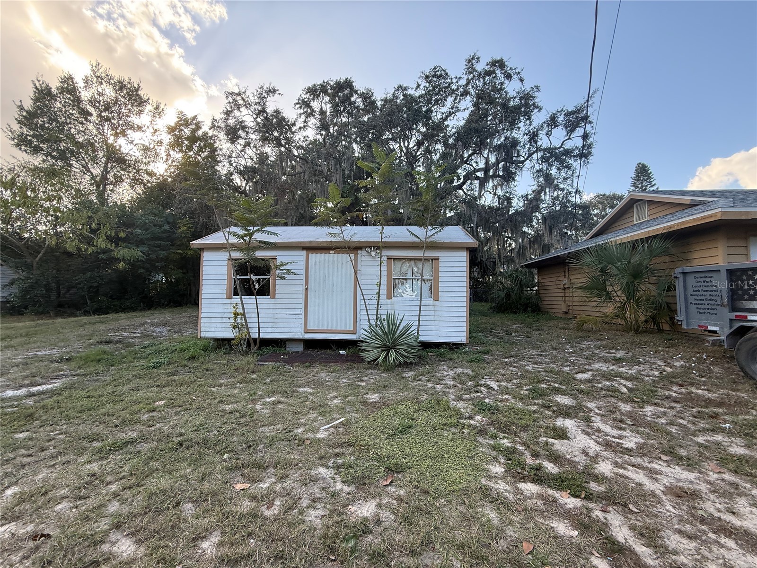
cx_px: 378
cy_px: 284
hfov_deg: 102.1
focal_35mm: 14
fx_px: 306
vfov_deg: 85.7
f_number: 2.2
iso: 64
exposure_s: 1/266
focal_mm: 2.22
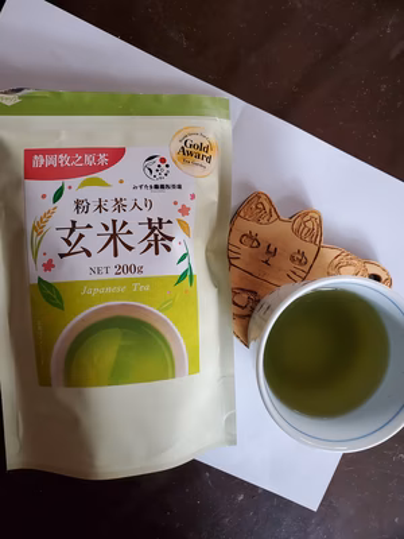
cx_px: 202
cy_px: 270
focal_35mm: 26
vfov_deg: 67.3
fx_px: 405
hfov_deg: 53.1
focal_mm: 4.3
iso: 400
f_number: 2.4
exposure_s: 1/50
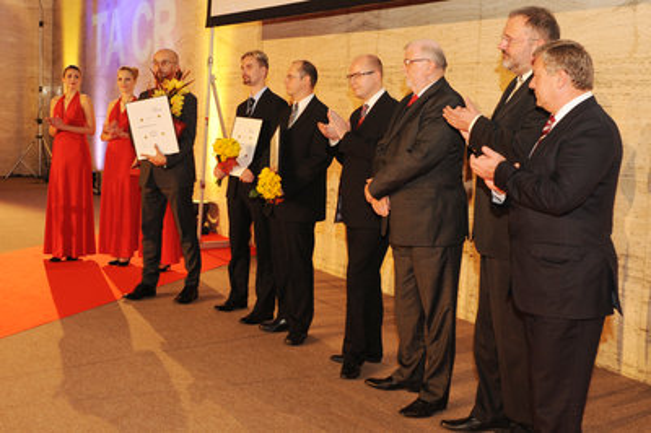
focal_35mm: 34
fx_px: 614
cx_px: 326
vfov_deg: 38.8
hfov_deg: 55.8
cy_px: 216
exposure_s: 1/125
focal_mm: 34
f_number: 6.3
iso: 1600
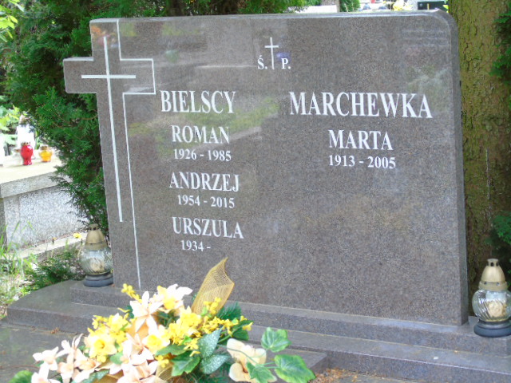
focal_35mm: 82
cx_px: 256
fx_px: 1210
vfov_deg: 18.0
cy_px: 192
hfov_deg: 23.8
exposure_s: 1/30
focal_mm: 15
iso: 200
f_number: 4.1
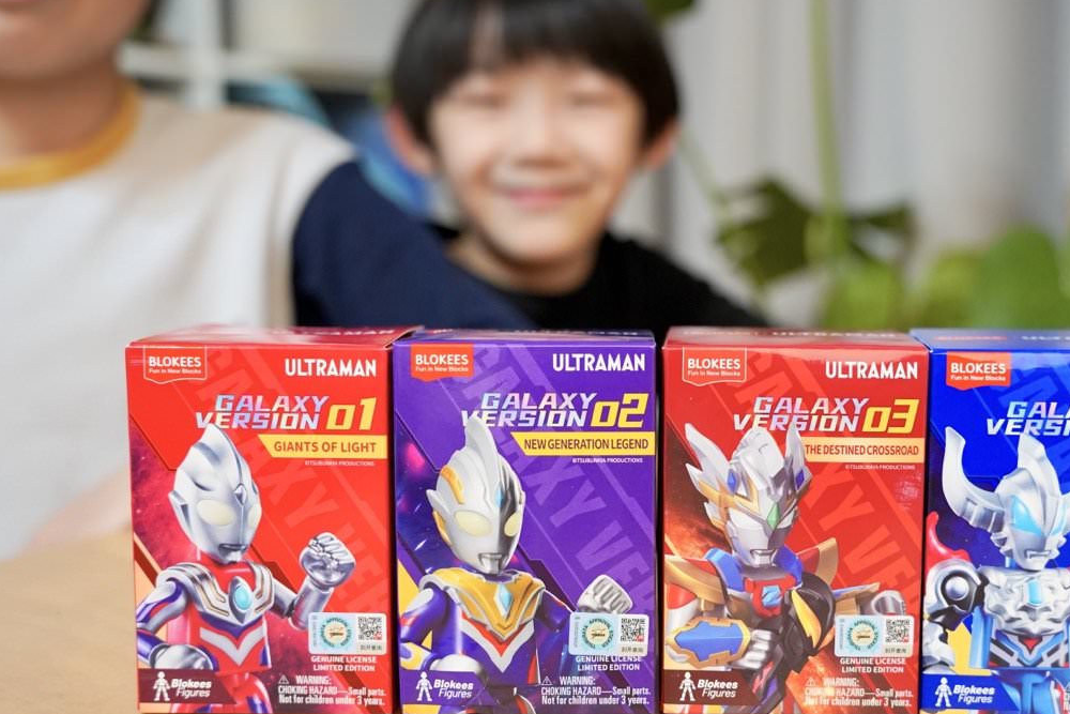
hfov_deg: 40.1
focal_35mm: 49
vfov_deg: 27.4
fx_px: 1459
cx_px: 639
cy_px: 422
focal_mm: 40.9
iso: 2500
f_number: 4
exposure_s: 1/160
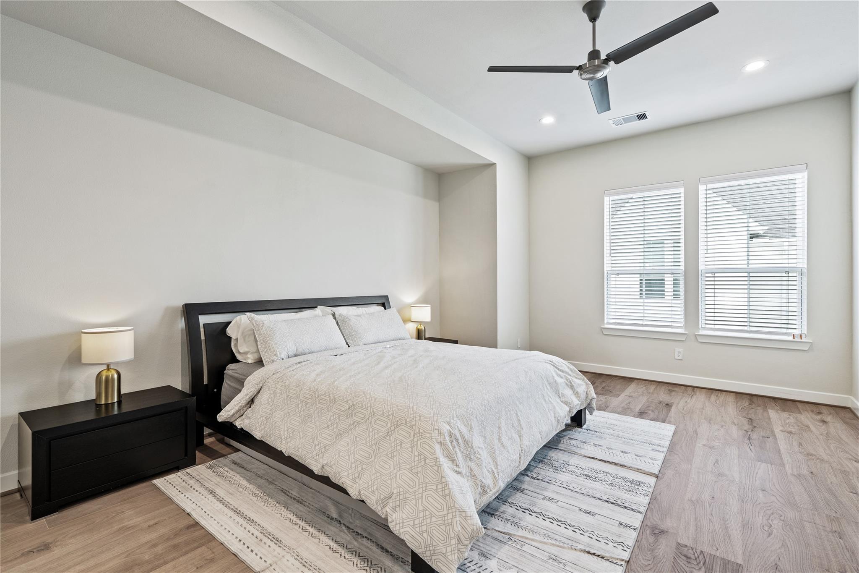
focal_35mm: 16
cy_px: 286
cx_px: 430
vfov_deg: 73.7
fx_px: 382
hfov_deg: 96.7
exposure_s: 1.3
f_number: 9
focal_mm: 16
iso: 200
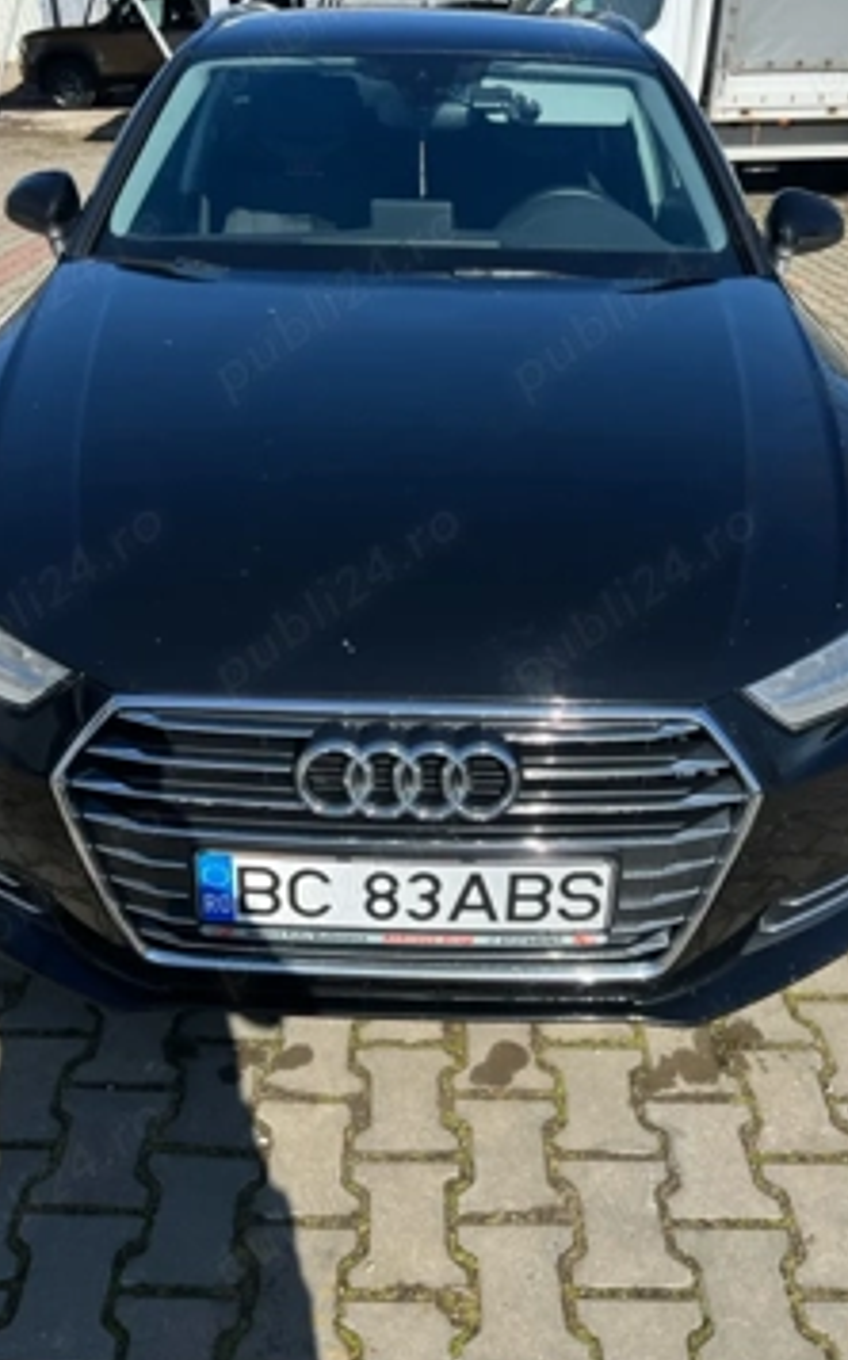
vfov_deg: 61.2
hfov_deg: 40.5
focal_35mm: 31
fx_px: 1148
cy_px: 646
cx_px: 413
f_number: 1.5
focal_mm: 5.7
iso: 50
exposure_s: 1/3460
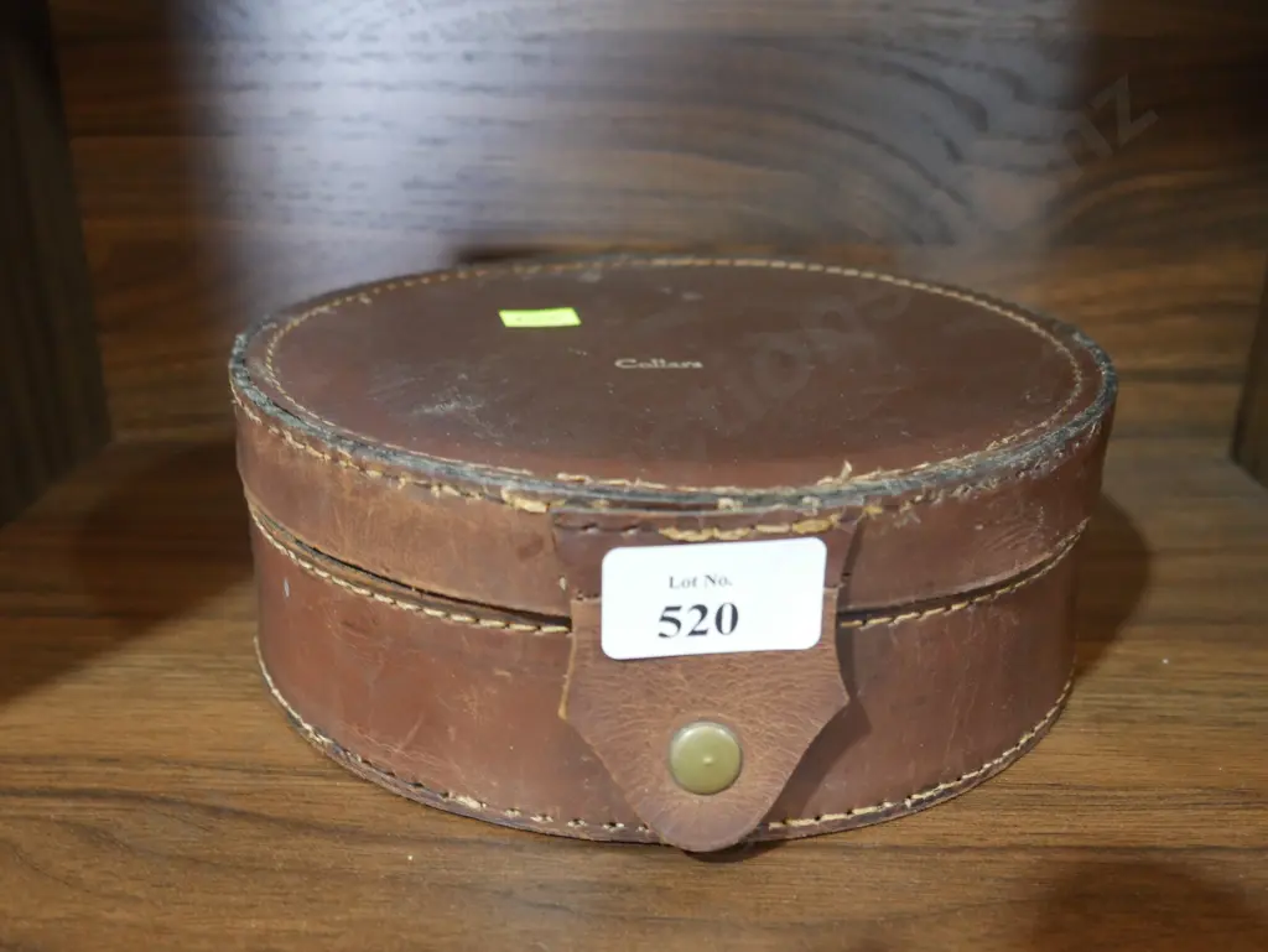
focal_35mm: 34
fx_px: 1246
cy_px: 476
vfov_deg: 41.8
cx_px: 634
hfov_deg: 53.9
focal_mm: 17
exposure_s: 1/60
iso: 1600
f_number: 4
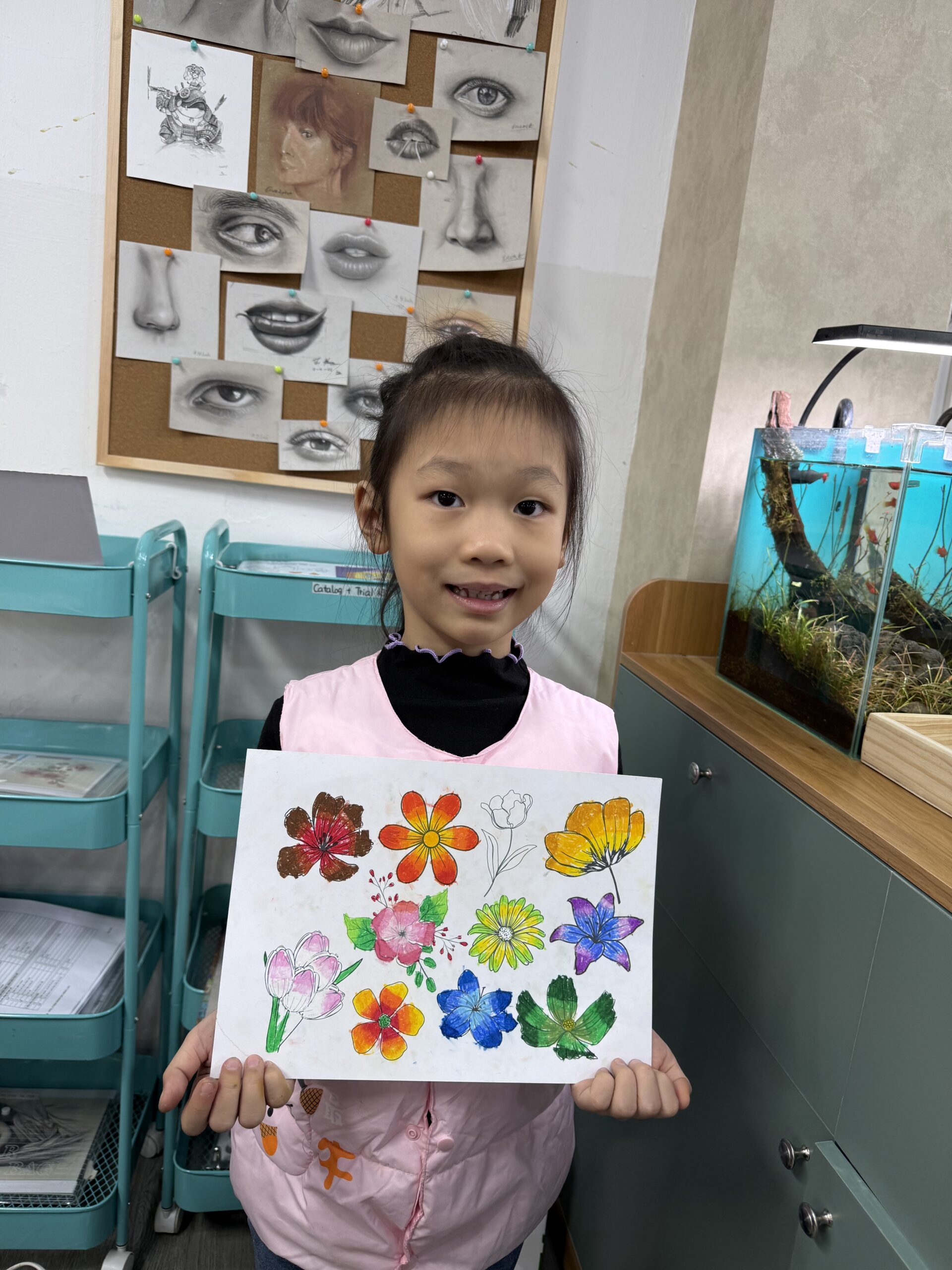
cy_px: 635
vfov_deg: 71.6
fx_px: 880
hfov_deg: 56.8
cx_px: 476
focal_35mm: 24
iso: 64
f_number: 1.78
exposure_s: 1/100
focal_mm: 6.76
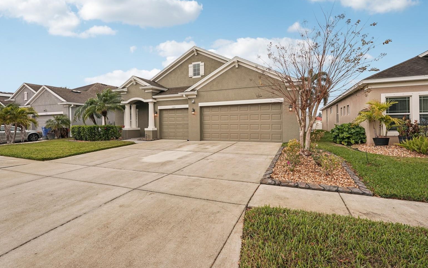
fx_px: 198
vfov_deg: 67.9
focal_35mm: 17
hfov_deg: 94.3
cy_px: 121
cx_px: 218
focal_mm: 16
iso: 400
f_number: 8
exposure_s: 1/250
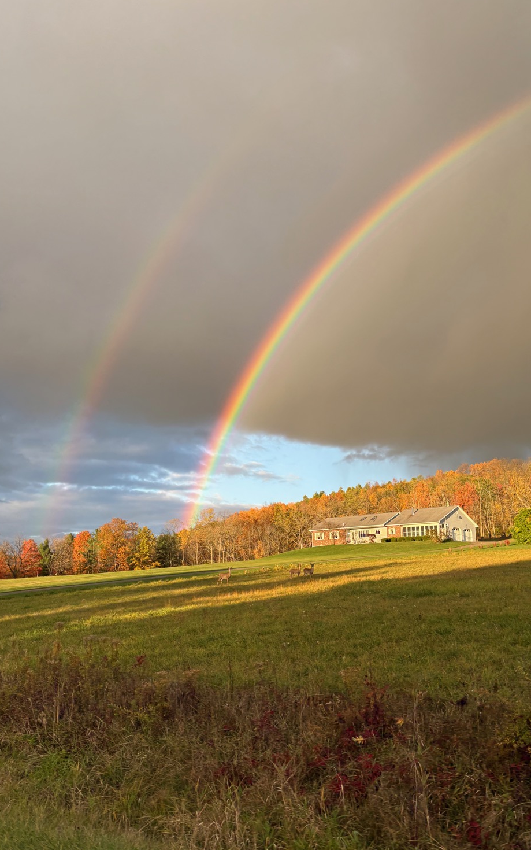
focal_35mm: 30
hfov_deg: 41.6
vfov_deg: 62.9
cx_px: 322
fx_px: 694
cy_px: 429
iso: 50
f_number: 1.6
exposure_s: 1/591
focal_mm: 5.96
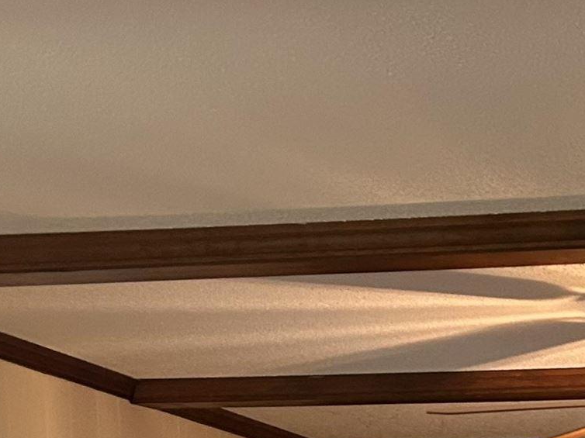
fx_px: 1791
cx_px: 760
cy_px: 865
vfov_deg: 12.4
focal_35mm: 106
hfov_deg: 17.4
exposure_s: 1/60
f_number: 1.5
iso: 400
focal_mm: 5.7
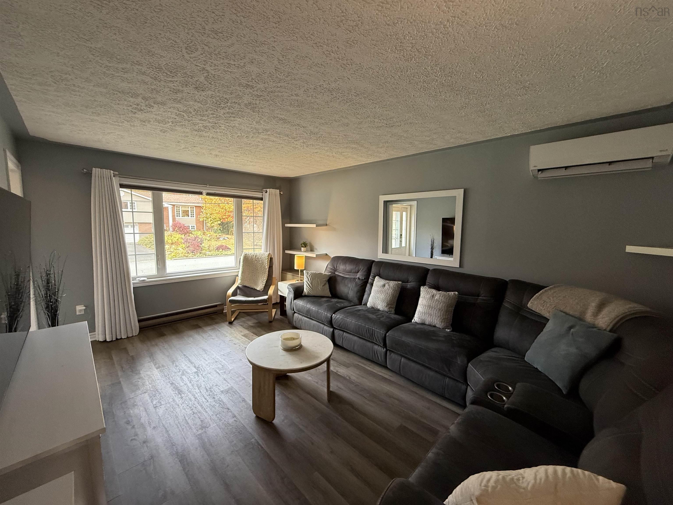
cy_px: 252
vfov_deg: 85.7
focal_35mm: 14
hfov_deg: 102.1
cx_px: 336
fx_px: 272
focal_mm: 2.22
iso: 160
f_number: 2.2
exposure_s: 1/120
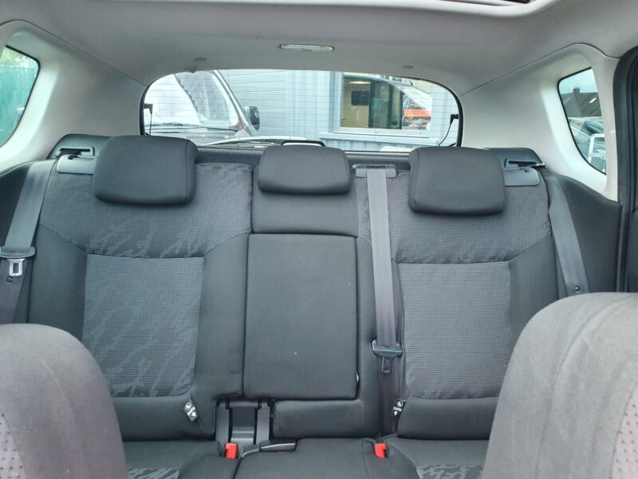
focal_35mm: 26
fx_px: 479
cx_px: 319
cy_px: 240
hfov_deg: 67.3
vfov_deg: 53.1
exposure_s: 1/50
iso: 200
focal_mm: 4.32
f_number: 2.4
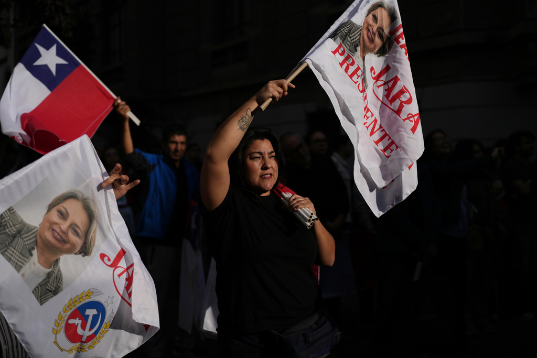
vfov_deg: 37.9
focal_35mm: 35
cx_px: 268
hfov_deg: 54.4
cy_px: 179
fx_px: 522
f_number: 1.8
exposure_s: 1/32000
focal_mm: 35
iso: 100
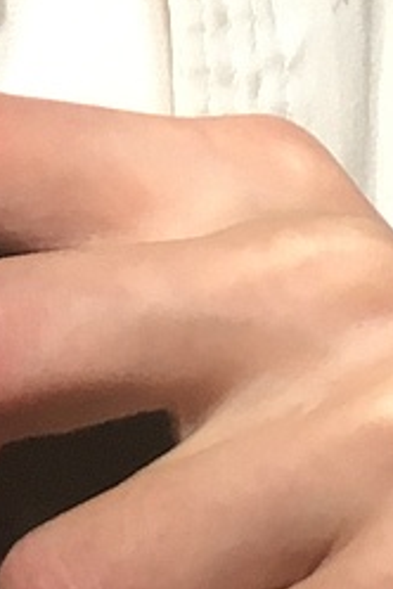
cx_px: -298
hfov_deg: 6.5
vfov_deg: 9.1
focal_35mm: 207
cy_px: -720
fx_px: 3389
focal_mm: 4.15
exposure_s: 1/33
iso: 32
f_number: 2.2
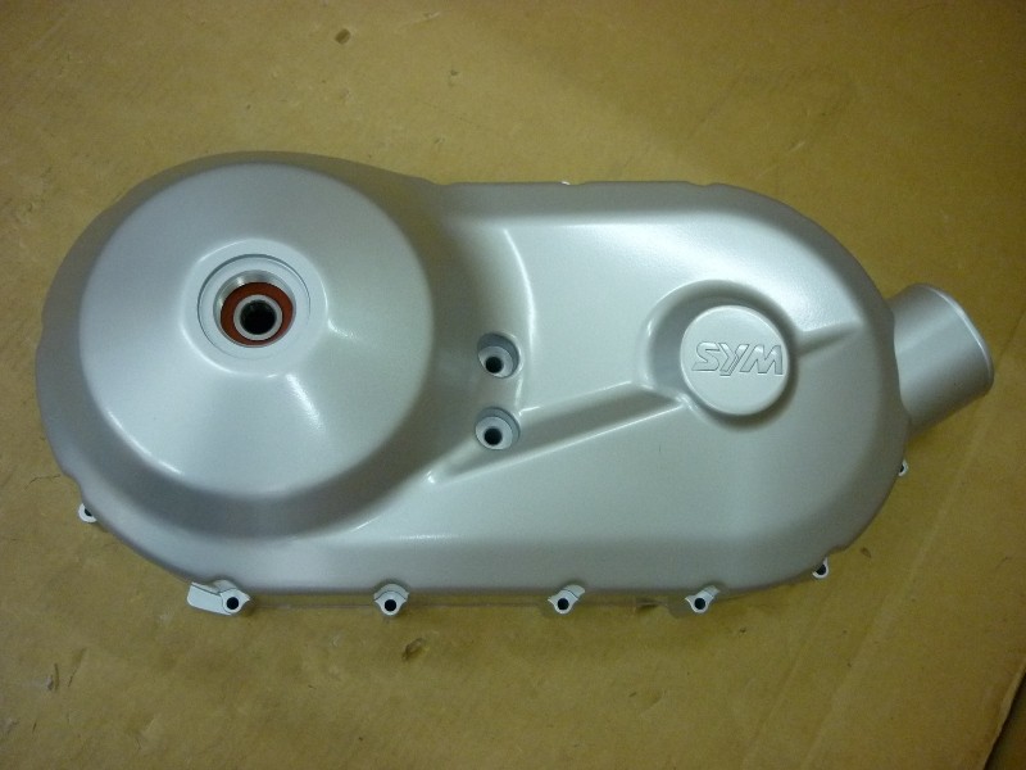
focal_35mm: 33
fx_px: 978
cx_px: 513
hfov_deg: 55.4
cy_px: 385
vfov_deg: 42.9
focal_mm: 5.5
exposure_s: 1/30
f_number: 2.8
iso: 400
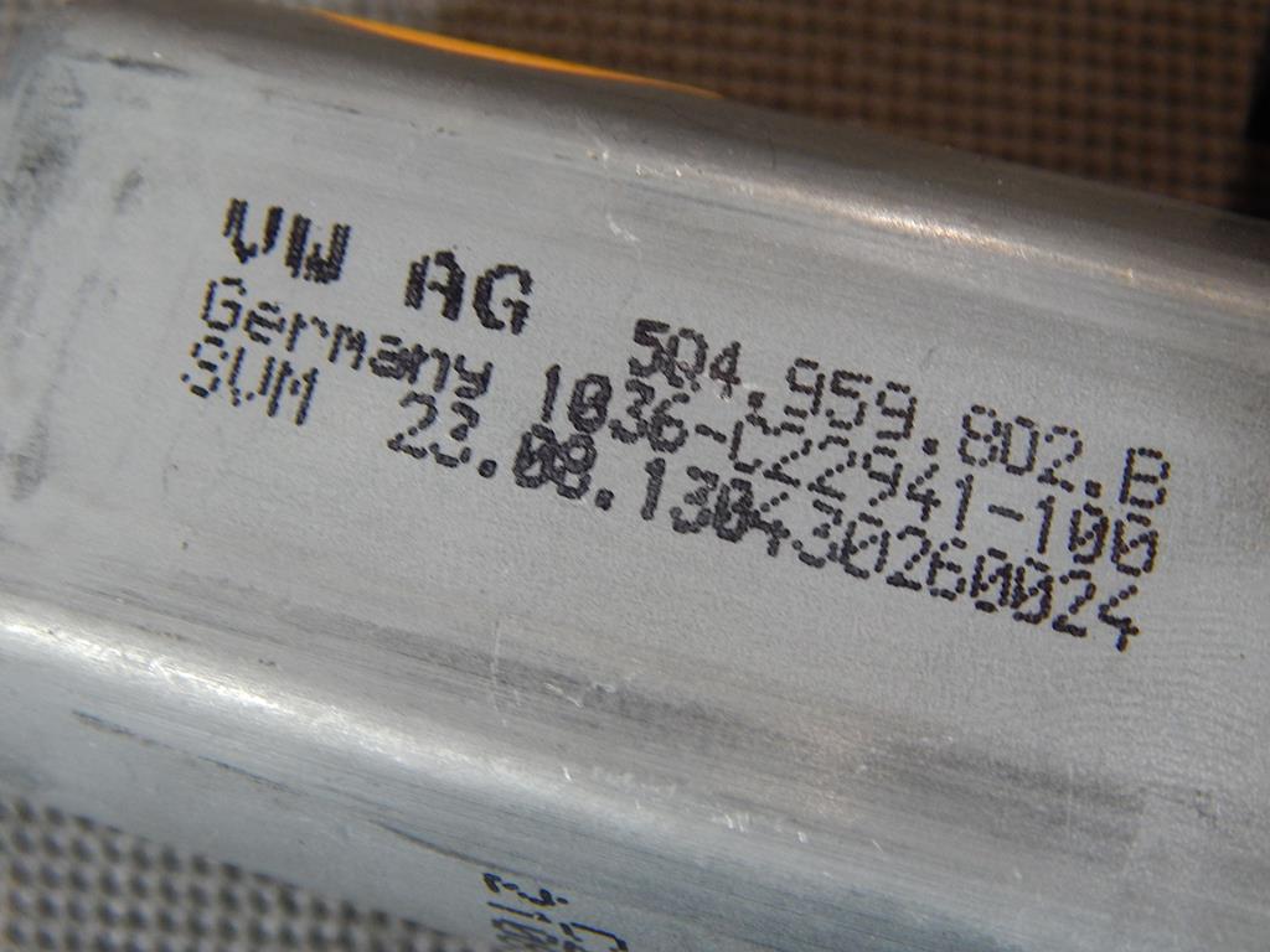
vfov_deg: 26.6
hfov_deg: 34.9
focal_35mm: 55
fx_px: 2018
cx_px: 635
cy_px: 476
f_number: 3.8
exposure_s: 1/25
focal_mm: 9.7
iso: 400
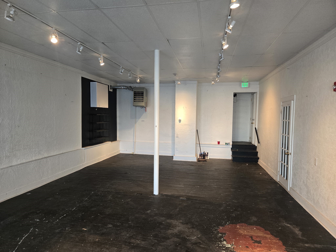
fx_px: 223
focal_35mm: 23
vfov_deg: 58.9
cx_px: 168
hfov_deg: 73.9
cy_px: 126
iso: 320
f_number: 1.8
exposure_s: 1/120
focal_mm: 5.4
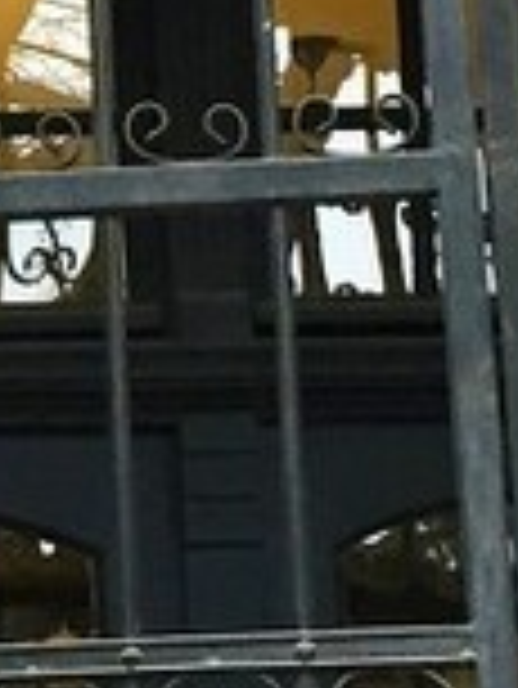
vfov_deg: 8.7
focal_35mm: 227
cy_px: -13
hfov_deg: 6.4
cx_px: -417
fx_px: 4523
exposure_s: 1/33
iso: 125
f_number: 2.2
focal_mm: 4.15
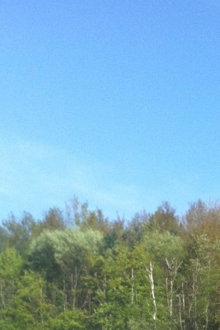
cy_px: 474
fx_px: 971
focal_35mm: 106
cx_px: 175
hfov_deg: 12.9
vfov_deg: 17.6
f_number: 2.8
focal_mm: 3.85
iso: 80
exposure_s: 1/457
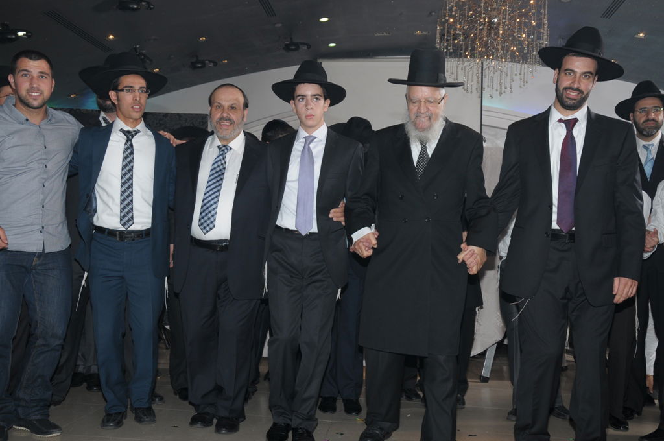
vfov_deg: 34.1
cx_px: 332
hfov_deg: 49.6
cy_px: 220
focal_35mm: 39
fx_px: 718
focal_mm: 26
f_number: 6.3
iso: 200
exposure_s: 1/100
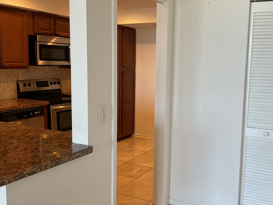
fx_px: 308
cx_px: 158
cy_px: 103
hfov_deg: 47.7
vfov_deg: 36.8
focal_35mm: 39
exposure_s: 1/60
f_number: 1.8
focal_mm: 3
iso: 40
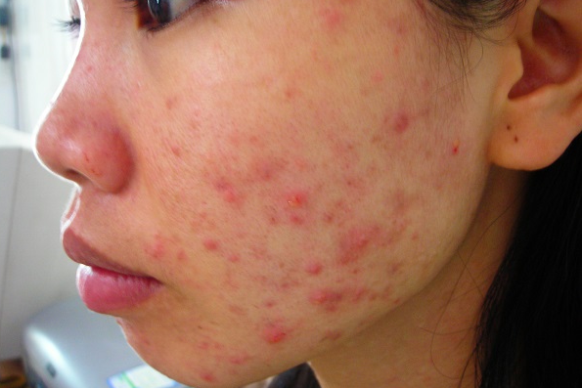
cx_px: 291
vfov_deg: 31.2
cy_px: 172
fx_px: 695
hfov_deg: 45.4
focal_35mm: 43
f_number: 3.3
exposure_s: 1/3.9
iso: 157
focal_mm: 6.8
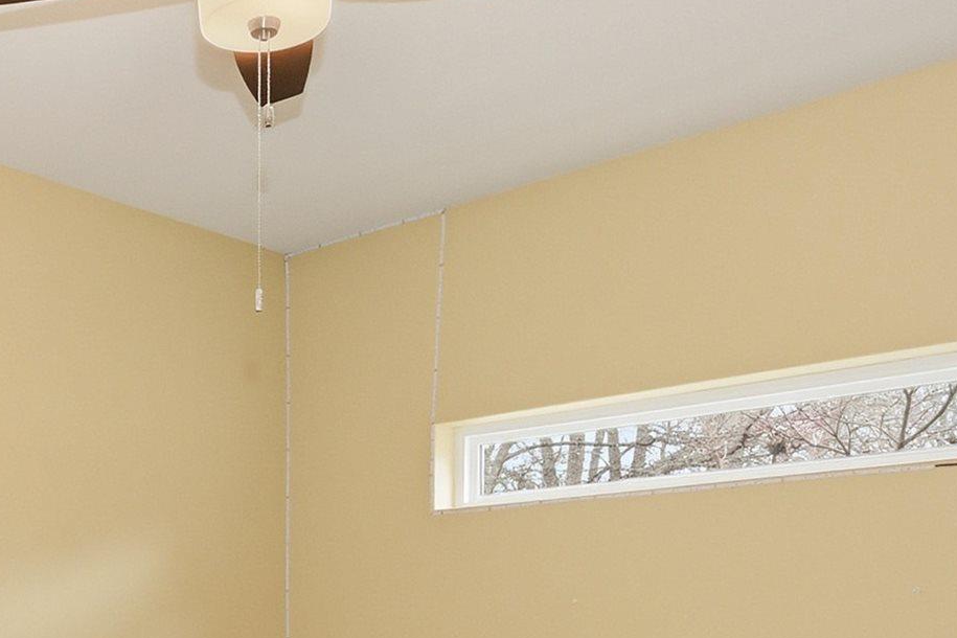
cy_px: 677
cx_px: 8
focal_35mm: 47
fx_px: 1249
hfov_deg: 37.6
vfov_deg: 26.7
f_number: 8
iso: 1250
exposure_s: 1/1250
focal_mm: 14
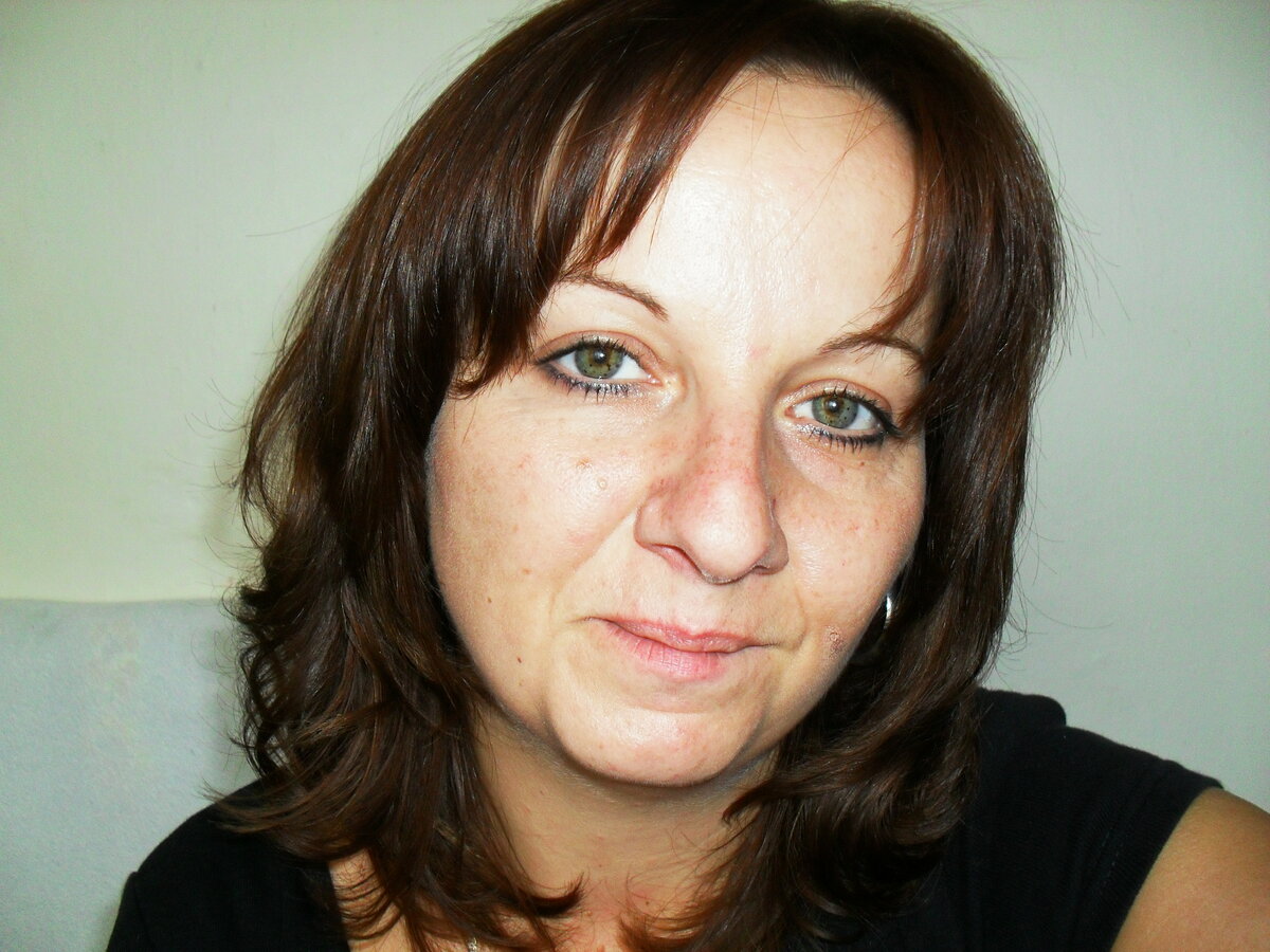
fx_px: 1284
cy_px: 476
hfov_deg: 52.6
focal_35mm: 35
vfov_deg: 40.7
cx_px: 635
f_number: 3.2
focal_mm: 6.3
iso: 200
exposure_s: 1/45
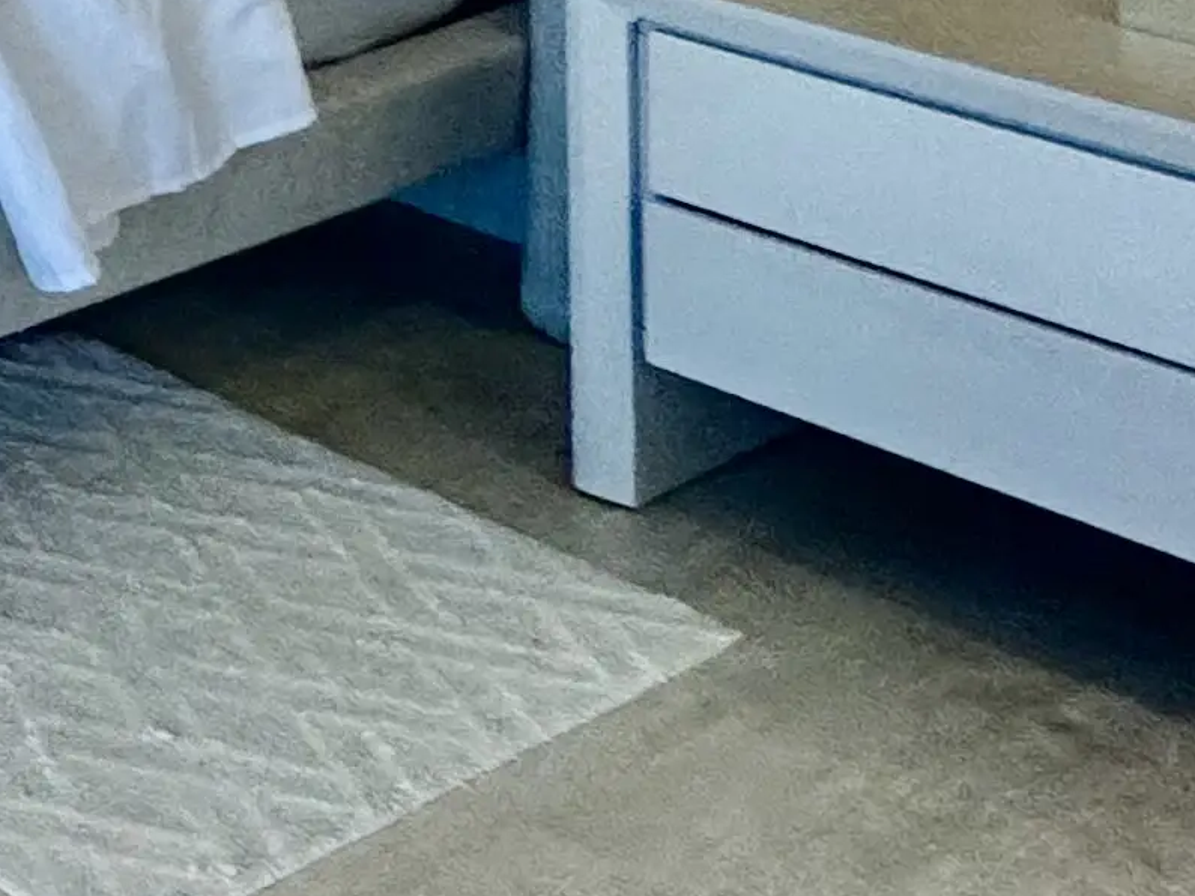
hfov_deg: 14.3
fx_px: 2451
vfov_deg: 15.8
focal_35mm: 71
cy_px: -953
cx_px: -1822
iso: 200
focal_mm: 2.22
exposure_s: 1/60
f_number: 2.2
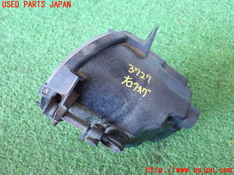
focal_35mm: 41
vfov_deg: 35.1
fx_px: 277
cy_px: 88
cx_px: 117
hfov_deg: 45.8
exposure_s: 1/40
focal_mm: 7.31
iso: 800
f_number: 2.8
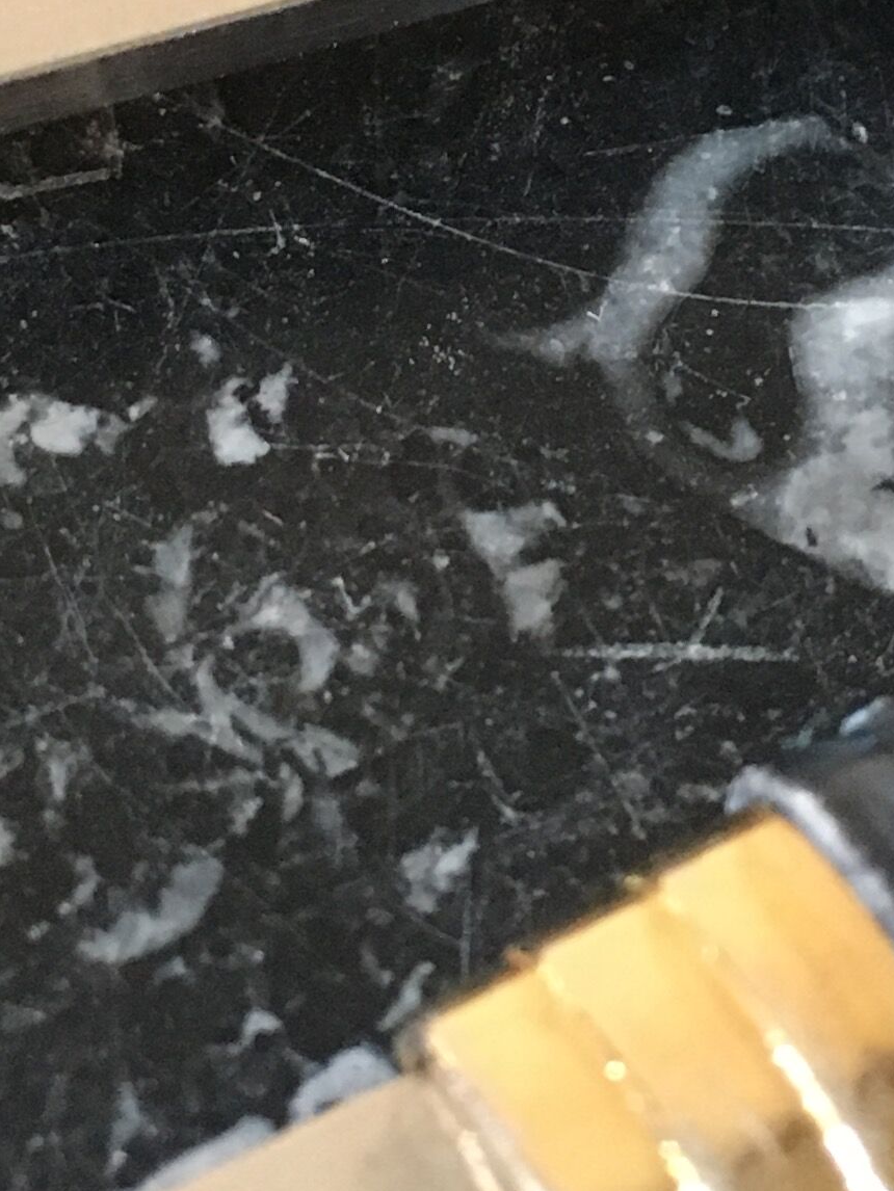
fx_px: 3511
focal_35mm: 102
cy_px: 297
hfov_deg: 14.5
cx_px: 673
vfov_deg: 19.1
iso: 400
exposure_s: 1/17
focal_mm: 4.15
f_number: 2.2
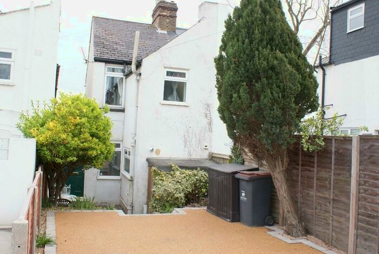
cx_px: 190
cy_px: 127
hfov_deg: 53.1
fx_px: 379
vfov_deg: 36.9
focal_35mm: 36
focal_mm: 24
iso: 100
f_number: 6.3
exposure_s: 1/80
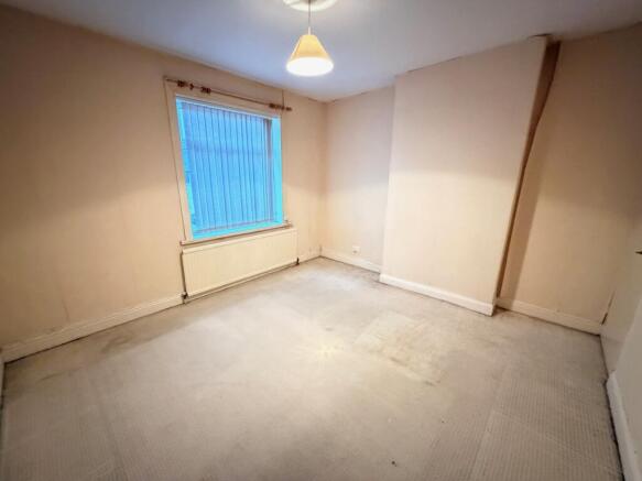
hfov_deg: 102.1
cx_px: 321
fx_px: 260
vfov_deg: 85.7
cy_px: 240
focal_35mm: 14
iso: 2000
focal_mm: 2.22
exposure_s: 1/25
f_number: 2.2
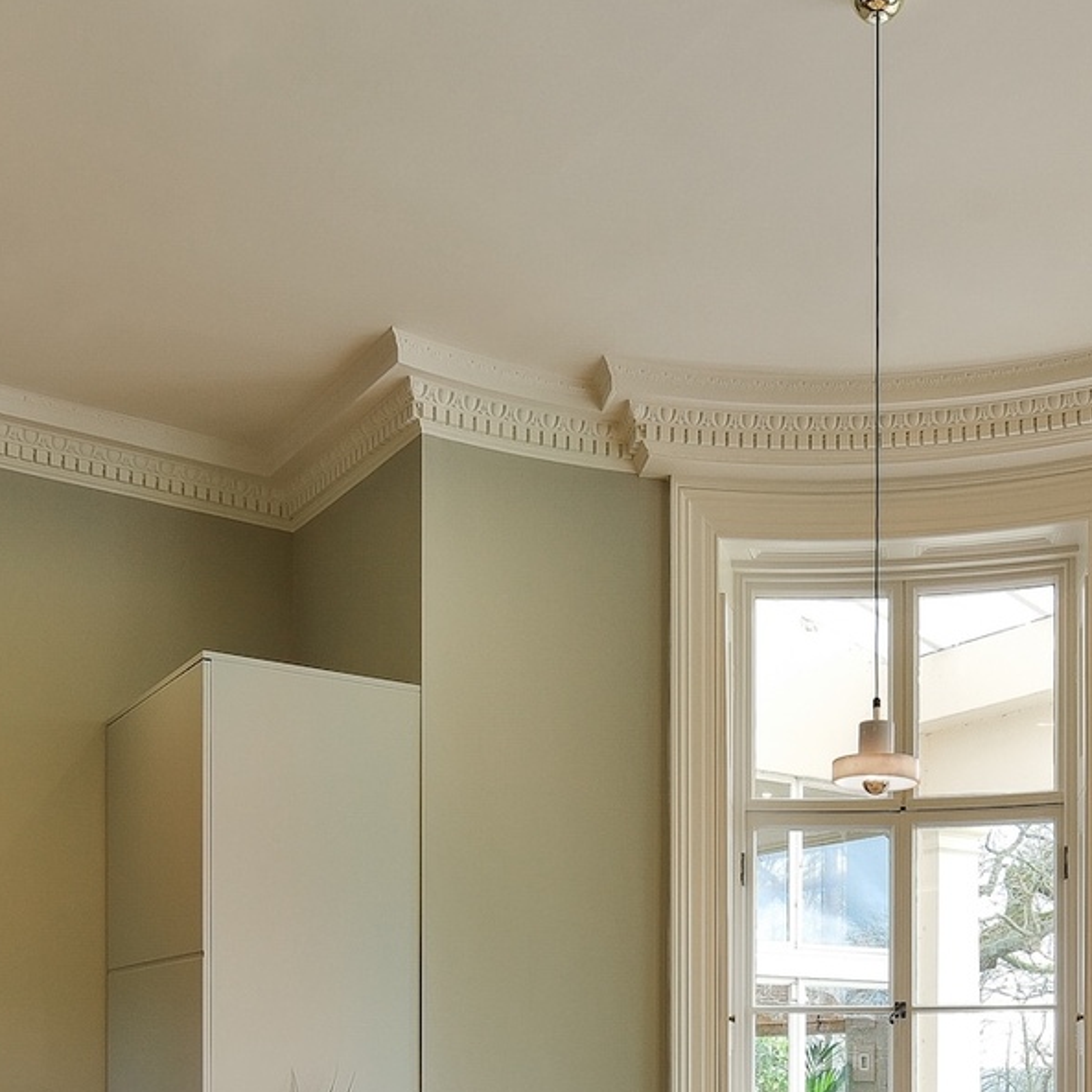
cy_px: 1063
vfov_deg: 35.8
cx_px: 672
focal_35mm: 43
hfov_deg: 39.0
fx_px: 1535
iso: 200
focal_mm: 15
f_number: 8
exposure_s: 1/25
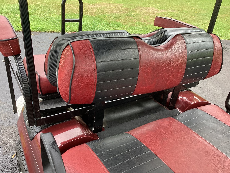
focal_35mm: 31
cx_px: 115
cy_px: 86
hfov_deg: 58.3
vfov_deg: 45.4
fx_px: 206
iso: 50
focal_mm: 3.3
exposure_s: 1/120
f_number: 2.4
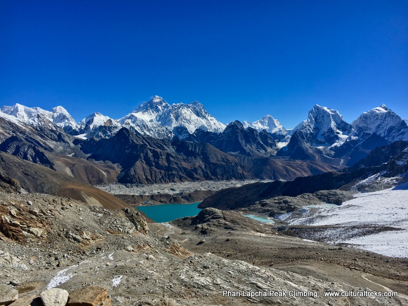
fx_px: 342
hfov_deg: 61.7
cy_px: 153
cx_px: 204
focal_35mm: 29
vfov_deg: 48.2
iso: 25
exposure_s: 1/2331
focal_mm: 4.15
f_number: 2.2
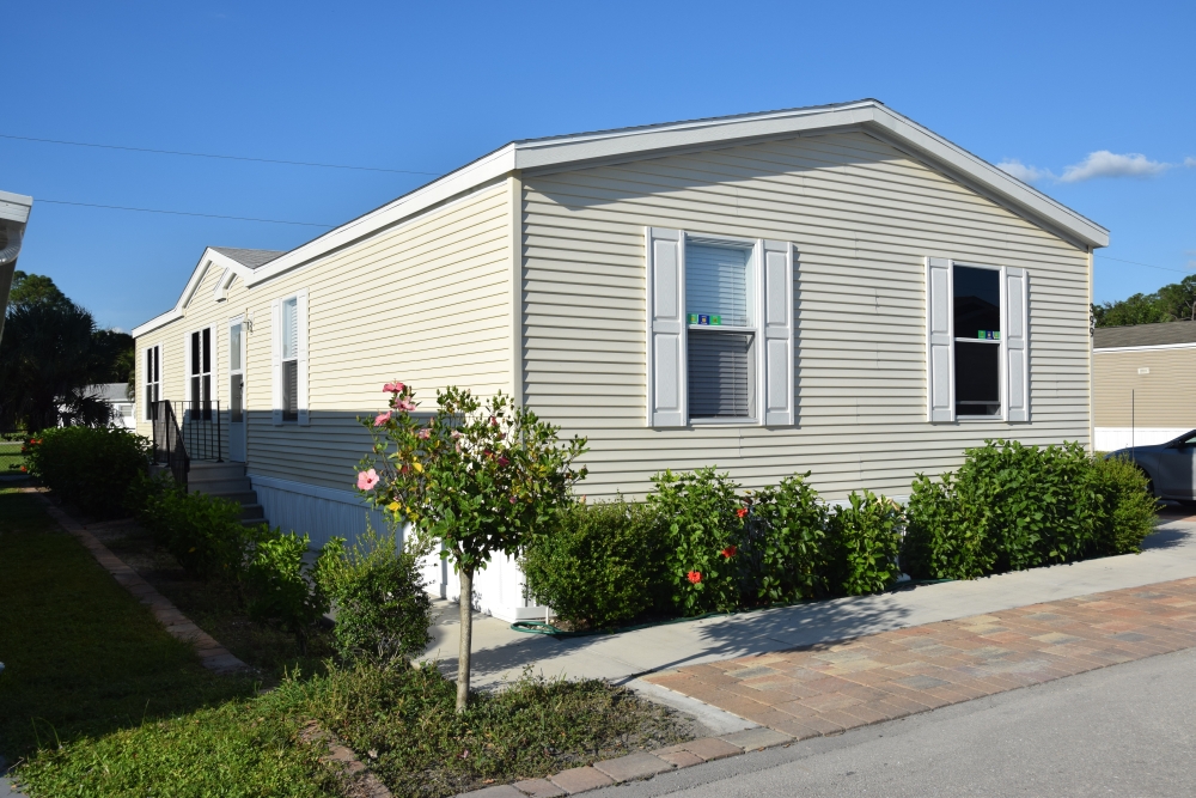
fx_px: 1096
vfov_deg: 40.0
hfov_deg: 57.2
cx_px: 598
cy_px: 399
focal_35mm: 33
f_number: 10
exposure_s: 1/400
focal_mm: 22
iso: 200
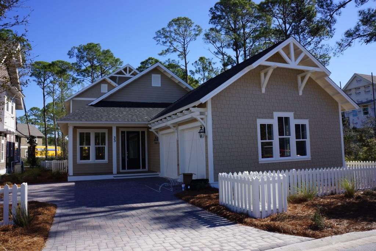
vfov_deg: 47.9
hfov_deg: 67.4
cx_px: 188
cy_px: 126
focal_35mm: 27
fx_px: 282
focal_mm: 18
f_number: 13
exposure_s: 1/100
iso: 100
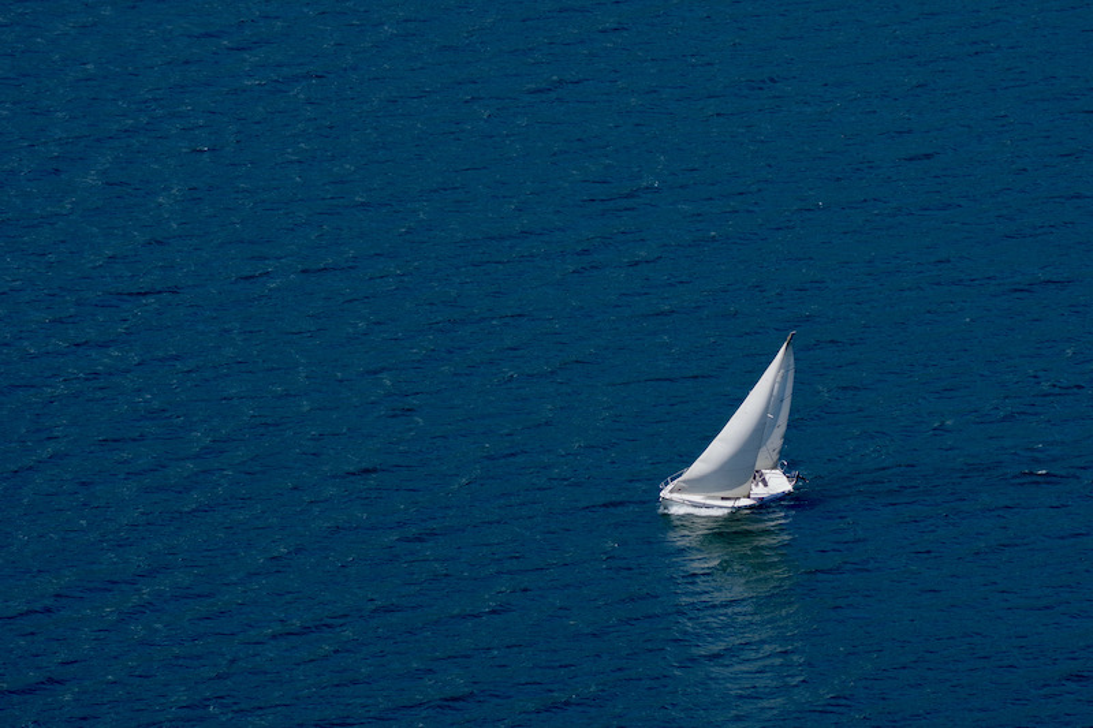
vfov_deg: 3.1
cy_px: 364
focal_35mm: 450
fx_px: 13659
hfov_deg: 4.6
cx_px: 546
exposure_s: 1/400
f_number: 14
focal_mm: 300
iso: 800
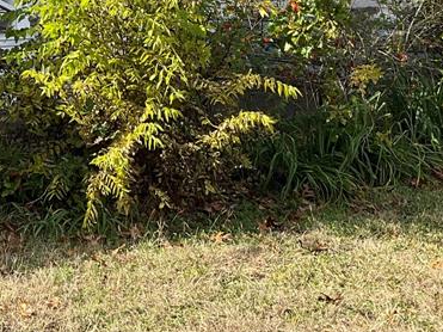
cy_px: -76
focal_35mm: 80
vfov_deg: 17.5
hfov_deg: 23.7
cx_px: 30
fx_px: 1023
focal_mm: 3
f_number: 1.8
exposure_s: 1/635
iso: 25
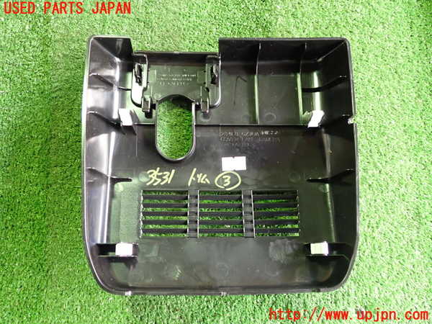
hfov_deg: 60.0
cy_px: 162
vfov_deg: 46.8
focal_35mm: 30
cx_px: 216
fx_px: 374
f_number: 2.3
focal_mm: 5.4
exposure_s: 1/30
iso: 640
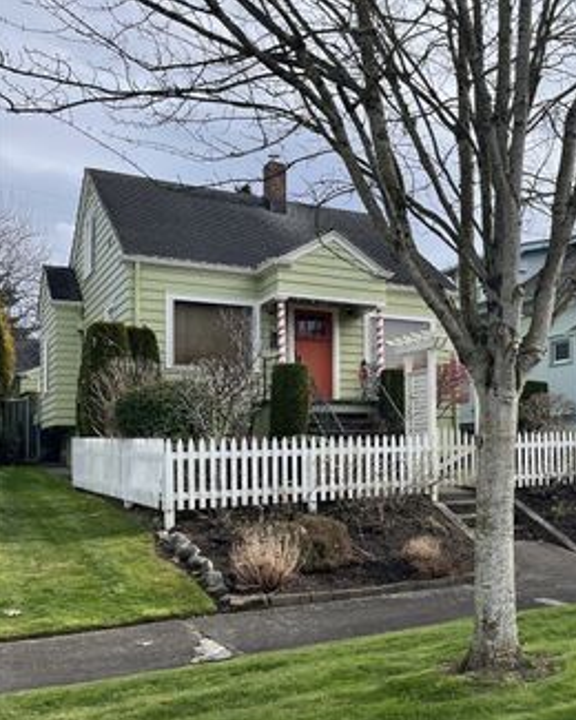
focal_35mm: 39
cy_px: 411
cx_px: 549
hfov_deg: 35.3
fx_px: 831
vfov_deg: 46.7
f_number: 1.6
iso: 50
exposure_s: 1/2268
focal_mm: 5.1
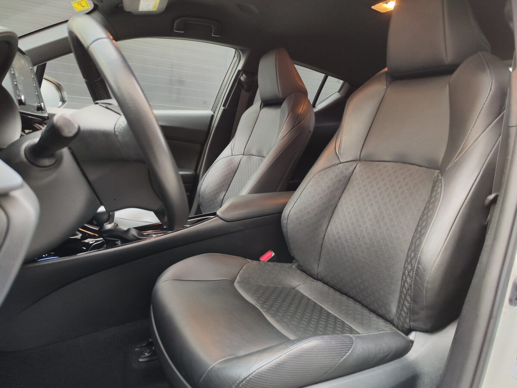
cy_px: 194
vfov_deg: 58.9
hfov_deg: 73.9
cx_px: 258
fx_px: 344
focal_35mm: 23
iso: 862
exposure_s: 1/25
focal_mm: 7.01
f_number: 1.69
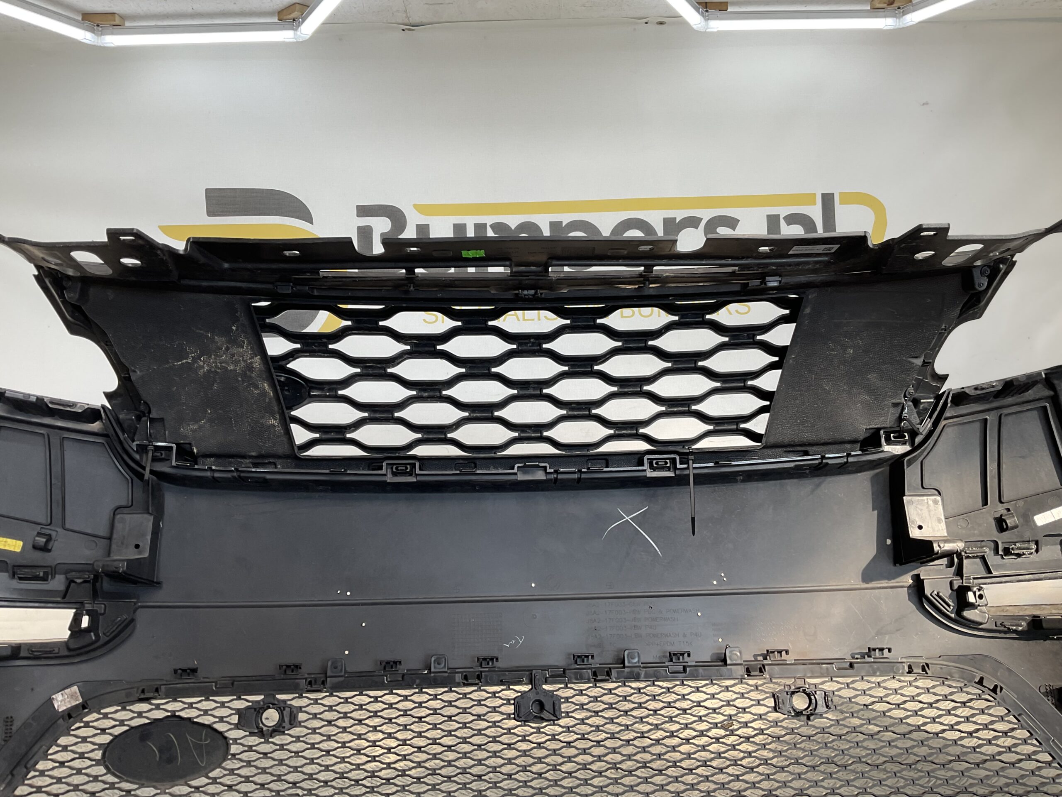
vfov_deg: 48.2
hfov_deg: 61.7
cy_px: 398
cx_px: 531
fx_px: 890
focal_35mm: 29
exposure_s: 1/167
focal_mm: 3
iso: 16
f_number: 1.8
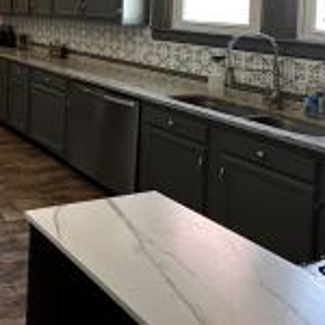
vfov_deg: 43.2
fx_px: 351
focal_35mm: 33
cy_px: 4
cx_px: -104
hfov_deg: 34.2
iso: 250
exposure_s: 1/60
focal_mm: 2.22
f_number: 2.2
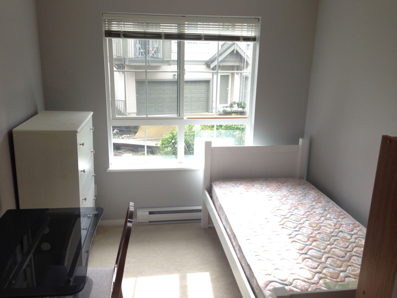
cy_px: 149
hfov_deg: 55.4
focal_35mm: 33
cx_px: 198
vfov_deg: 42.9
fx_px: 378
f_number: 2.4
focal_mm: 4.12
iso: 50
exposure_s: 1/60
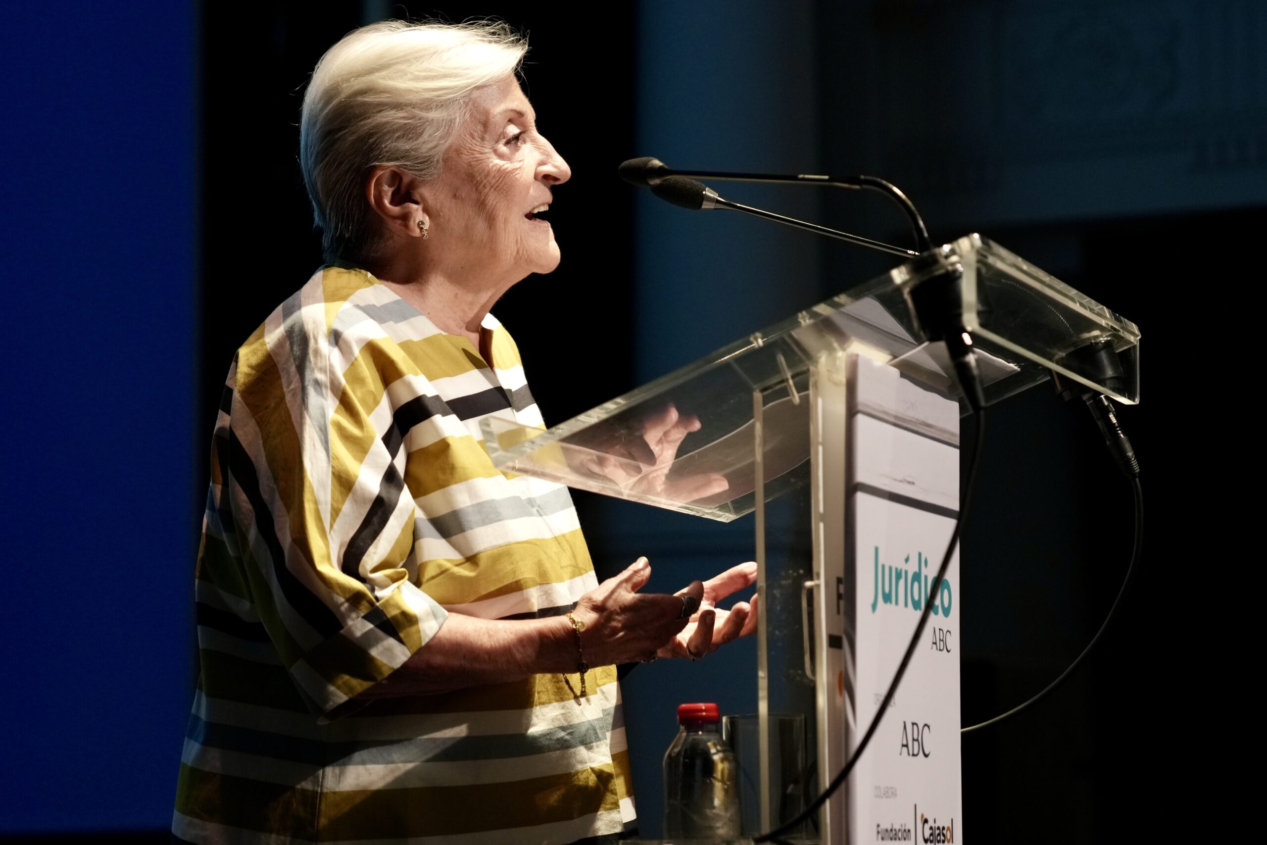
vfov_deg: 15.0
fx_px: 3203
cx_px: 634
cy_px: 422
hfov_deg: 22.4
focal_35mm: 91
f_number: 3.2
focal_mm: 61
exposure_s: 1/160
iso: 1250
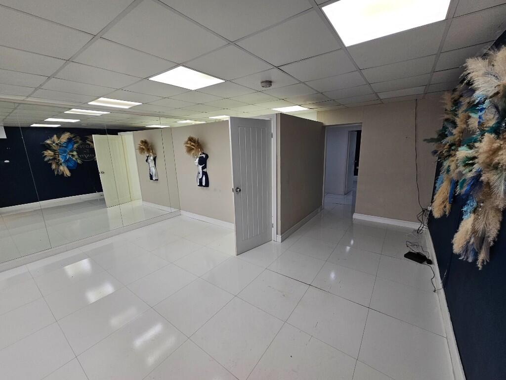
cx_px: 253
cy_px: 190
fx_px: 190
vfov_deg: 89.9
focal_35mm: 13
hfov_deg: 106.2
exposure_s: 1/100
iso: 64
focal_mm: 2.2
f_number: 2.2
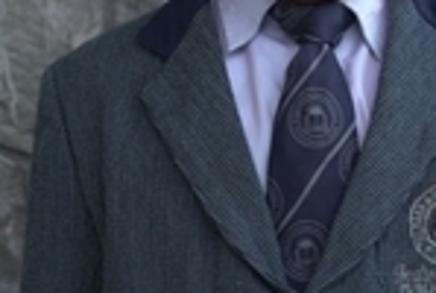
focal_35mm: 156
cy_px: 0
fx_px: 1893
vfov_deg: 8.8
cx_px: 332
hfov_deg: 13.1
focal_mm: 52
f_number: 7.1
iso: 400
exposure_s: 1/125
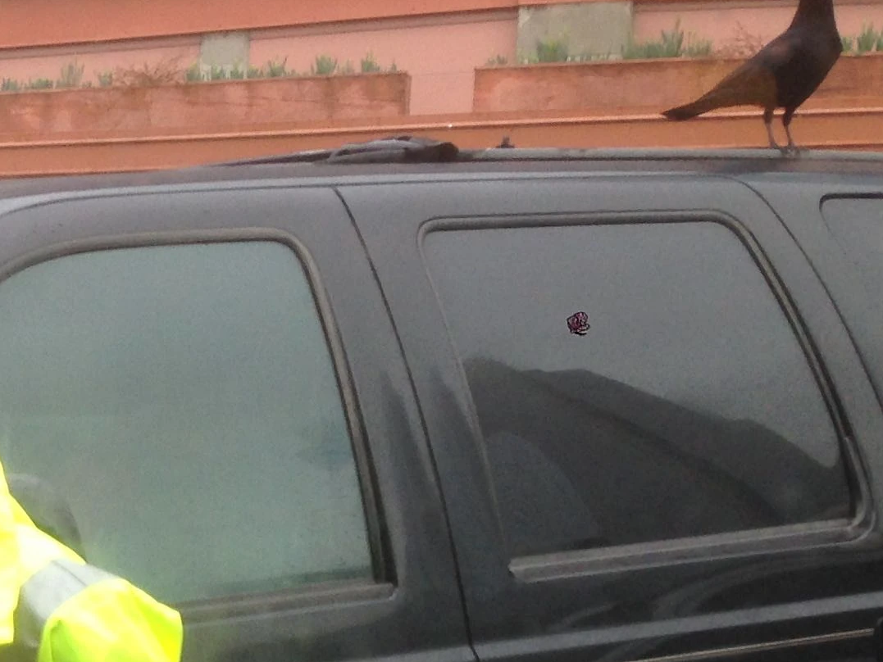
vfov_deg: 14.4
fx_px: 2551
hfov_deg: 17.9
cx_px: -367
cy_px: 751
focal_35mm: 100
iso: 50
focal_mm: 4.12
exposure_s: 1/236
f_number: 2.4
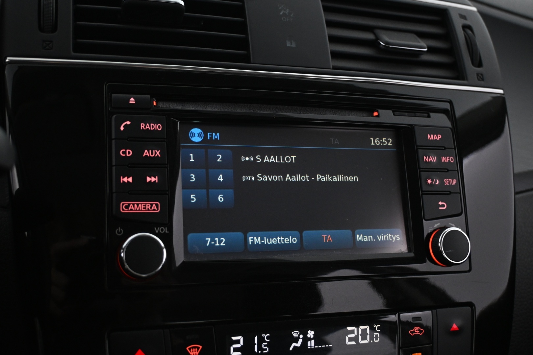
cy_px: 178
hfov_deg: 48.7
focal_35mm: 40
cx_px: 266
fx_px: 588
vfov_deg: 33.6
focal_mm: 26.5
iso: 2000
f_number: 4.5
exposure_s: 1/40
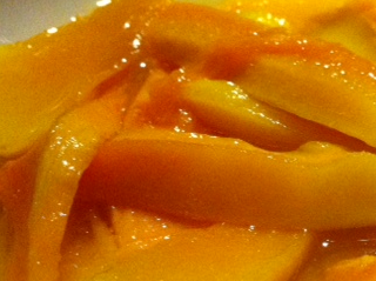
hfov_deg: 27.1
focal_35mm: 70
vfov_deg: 21.0
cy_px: 128
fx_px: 759
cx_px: 318
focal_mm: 3.85
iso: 640
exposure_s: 1/15
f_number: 2.8
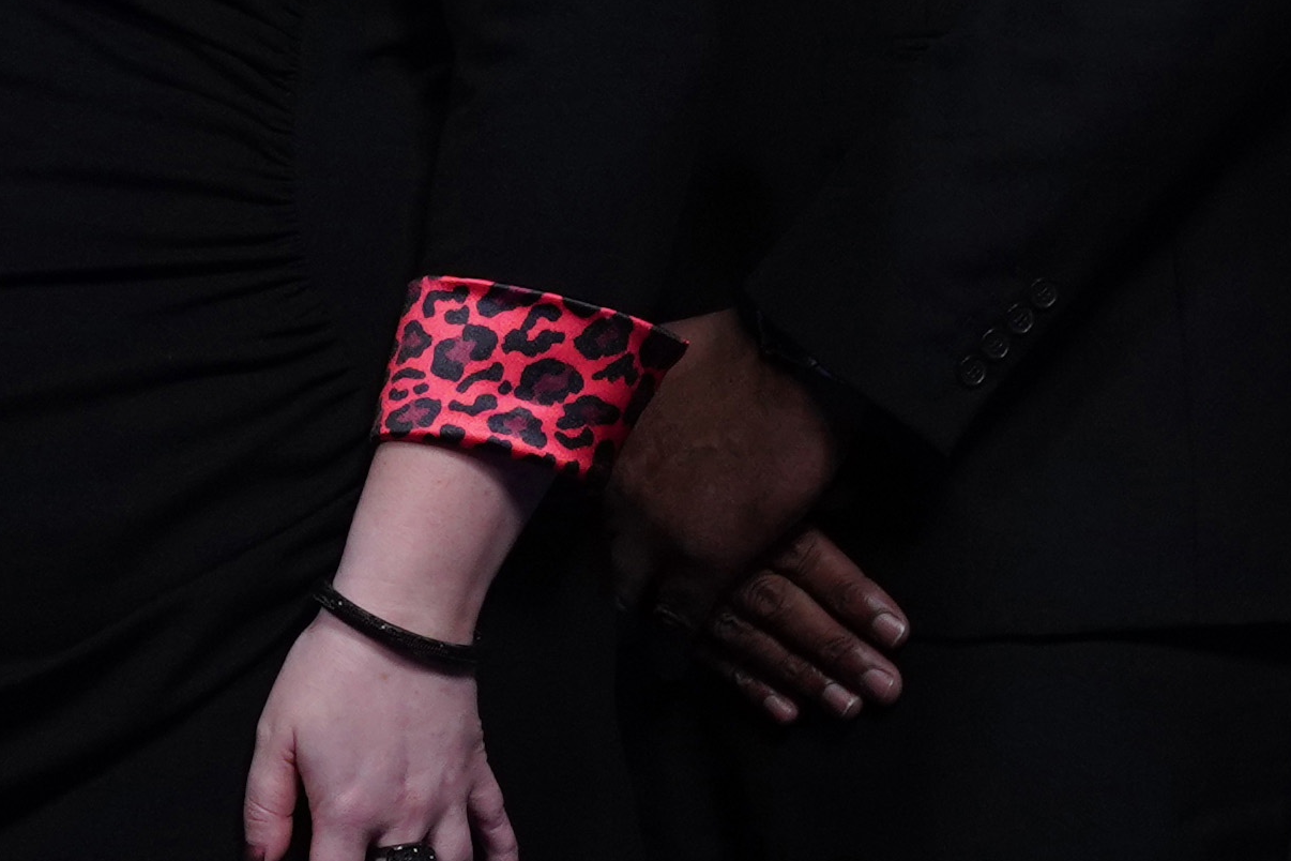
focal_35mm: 211
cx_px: -1488
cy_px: 307
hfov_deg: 9.0
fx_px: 7566
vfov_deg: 6.5
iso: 1000
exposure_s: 1/50
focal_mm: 32
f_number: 6.3
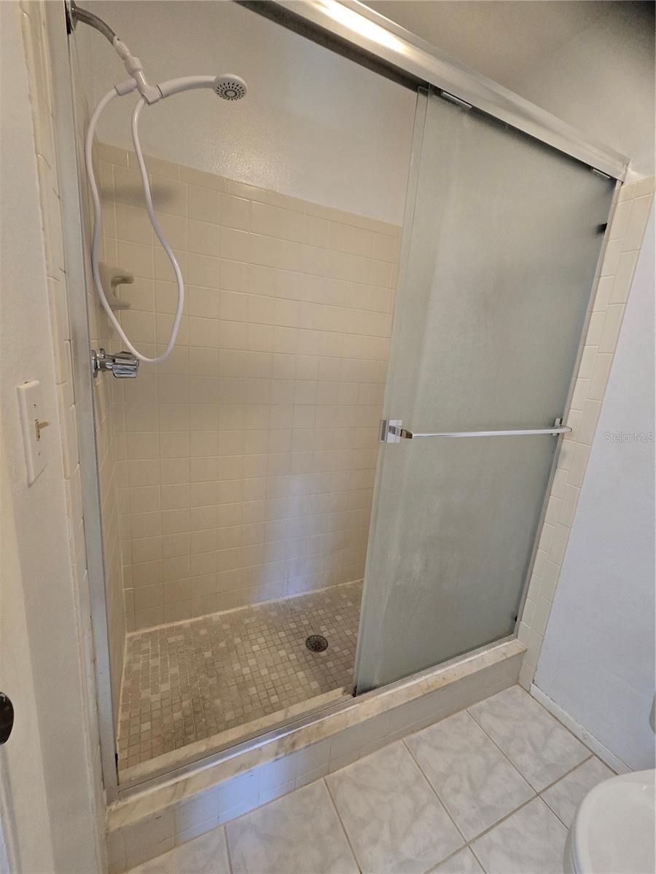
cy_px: 437
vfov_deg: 106.2
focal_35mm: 13
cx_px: 328
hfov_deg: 89.9
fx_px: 328
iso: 500
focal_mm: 2.2
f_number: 2.2
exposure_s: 1/60
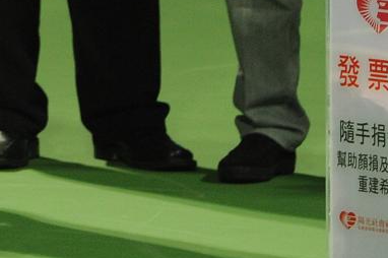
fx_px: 12007
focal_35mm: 1115
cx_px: -317
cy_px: -351
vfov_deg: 1.2
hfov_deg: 1.8
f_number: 6.3
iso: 1600
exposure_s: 1/160
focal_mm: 200
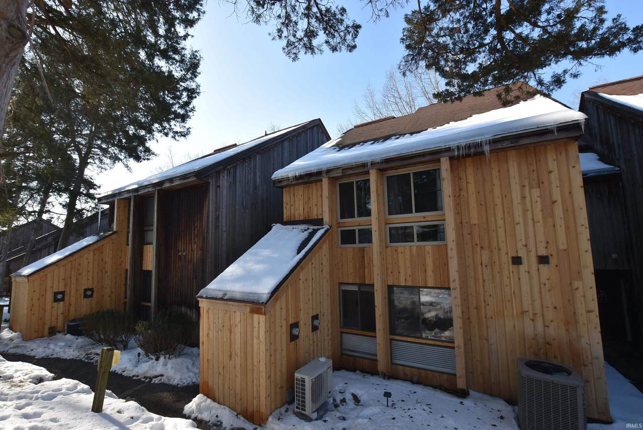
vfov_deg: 77.4
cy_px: 215
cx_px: 322
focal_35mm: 15
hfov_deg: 100.3
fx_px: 268
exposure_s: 1/250
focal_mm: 10
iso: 200
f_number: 8
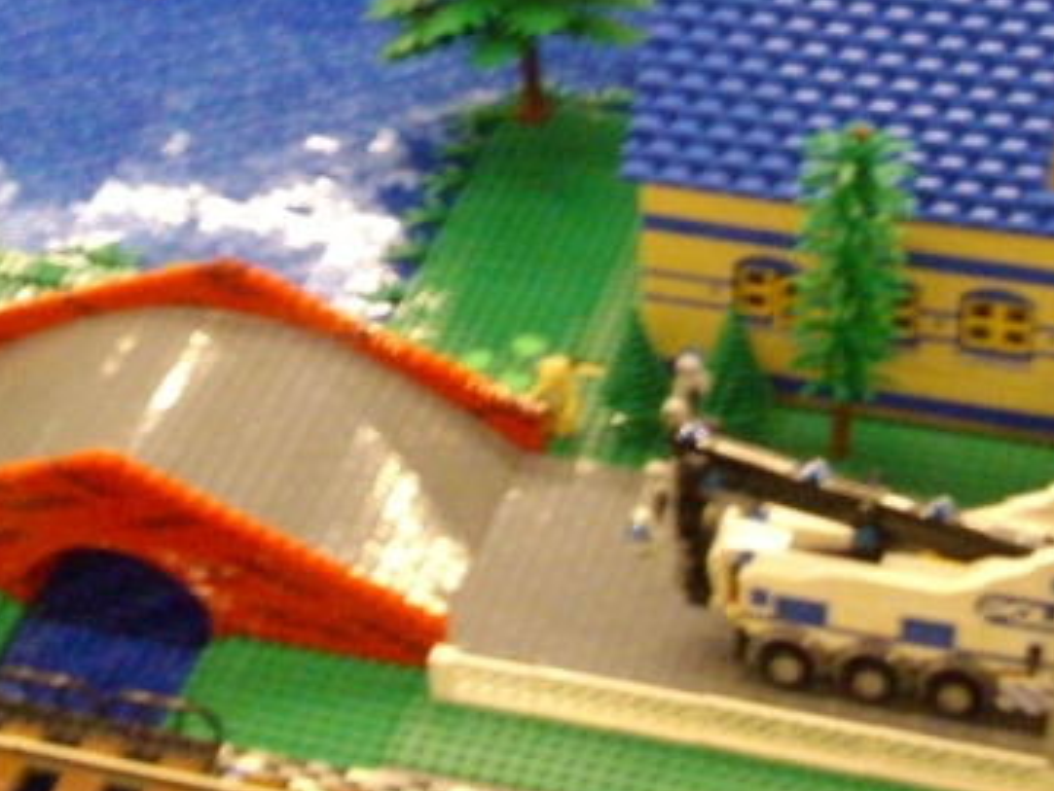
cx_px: 400
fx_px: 3198
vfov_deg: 13.9
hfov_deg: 18.7
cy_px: 12
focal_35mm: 105
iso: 400
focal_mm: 6.2
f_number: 2.8
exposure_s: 1/8
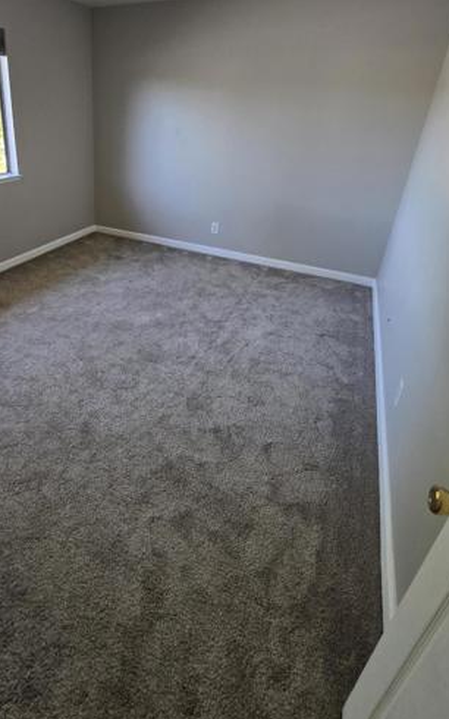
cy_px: 280
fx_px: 353
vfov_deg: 89.7
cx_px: 129
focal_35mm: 18
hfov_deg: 62.3
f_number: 2.2
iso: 125
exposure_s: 1/60
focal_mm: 2.2
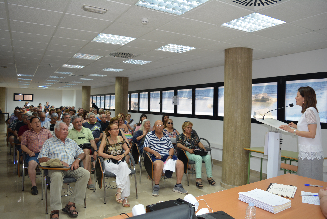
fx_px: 245
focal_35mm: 27
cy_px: 110
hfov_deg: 67.3
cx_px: 164
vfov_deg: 48.0
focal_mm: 18
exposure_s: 1/60
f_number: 4
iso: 400
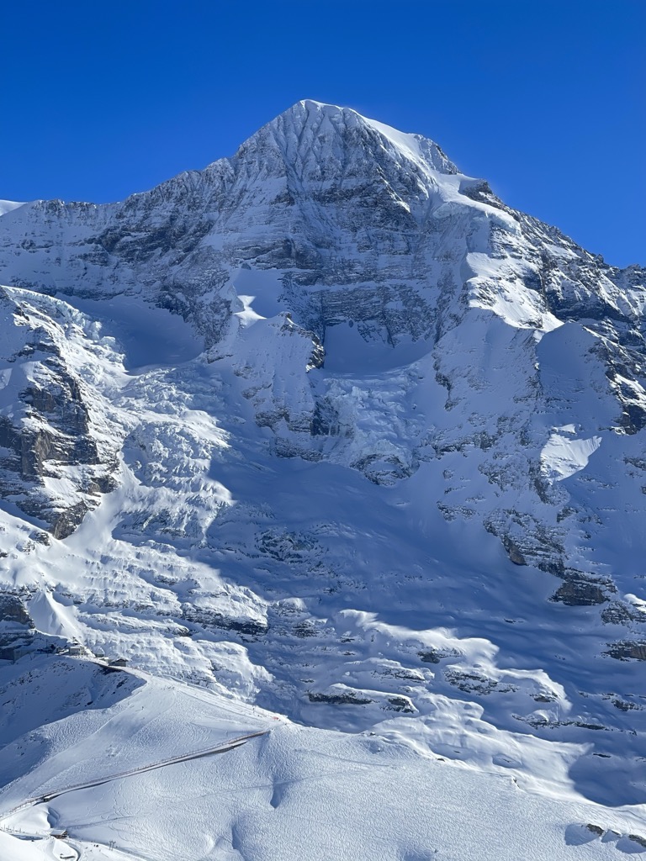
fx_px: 1592
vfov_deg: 30.3
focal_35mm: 64
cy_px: 430
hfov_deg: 22.9
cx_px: 323
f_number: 2.2
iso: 20
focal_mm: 7.5
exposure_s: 1/1698
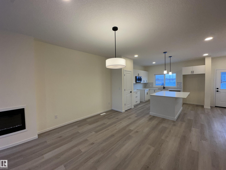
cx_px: 113
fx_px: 91
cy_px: 85
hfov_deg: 102.1
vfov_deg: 85.7
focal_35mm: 14
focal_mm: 2.22
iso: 125
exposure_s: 1/120
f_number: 2.2
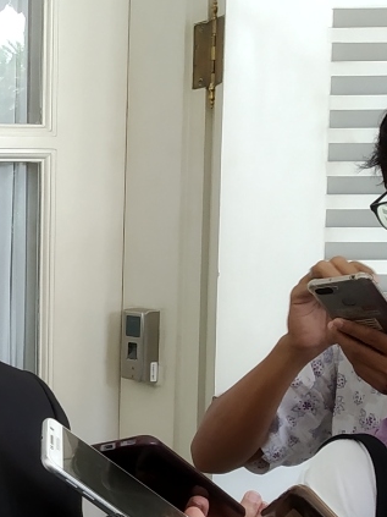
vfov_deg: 30.7
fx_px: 940
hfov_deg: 21.8
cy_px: 279
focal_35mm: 63
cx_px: -62
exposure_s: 1/100
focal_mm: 3.82
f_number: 2.2
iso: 160
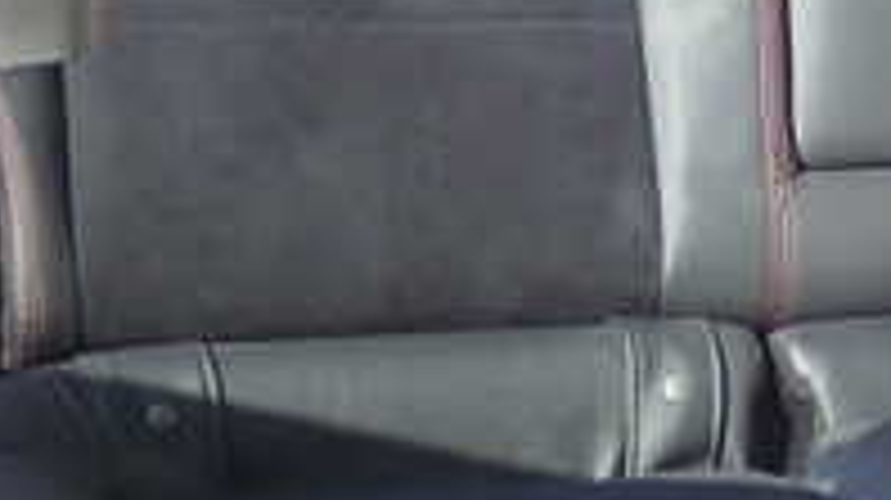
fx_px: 3352
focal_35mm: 142
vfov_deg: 8.5
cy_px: 230
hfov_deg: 14.7
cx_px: 1008
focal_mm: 7.86
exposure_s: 1/160
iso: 200
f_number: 2.9
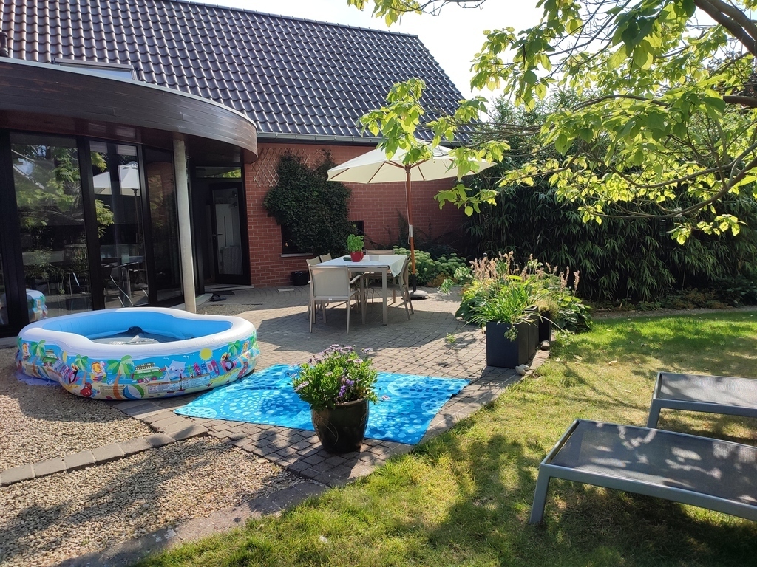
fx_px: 547
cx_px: 378
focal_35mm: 25
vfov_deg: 54.9
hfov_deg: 69.4
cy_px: 284
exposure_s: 1/777
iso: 50
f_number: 1.9
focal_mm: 6.04
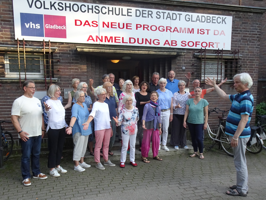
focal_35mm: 24
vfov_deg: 56.8
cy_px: 100
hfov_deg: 71.6
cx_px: 133
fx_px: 184
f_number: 3.5
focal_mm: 4.1
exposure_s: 1/100
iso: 125
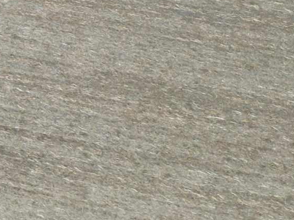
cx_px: -397
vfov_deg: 10.4
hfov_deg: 12.3
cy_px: -231
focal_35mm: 130
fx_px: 1104
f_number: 1.7
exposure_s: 1/3000
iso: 100
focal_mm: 6.72
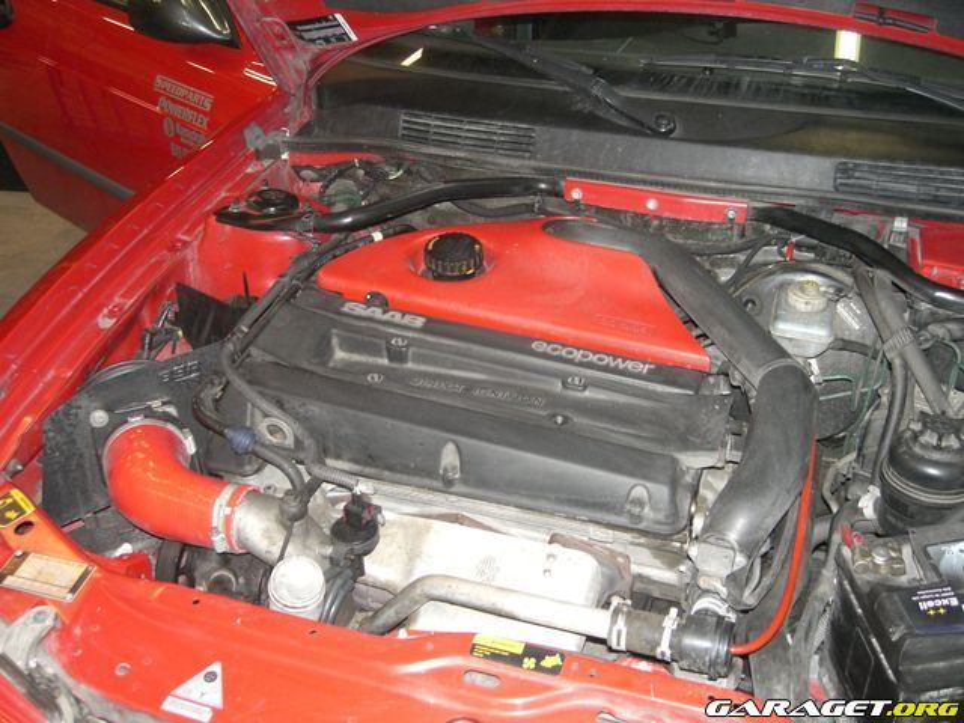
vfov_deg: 37.7
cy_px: 362
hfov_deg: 49.0
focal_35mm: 38
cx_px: 482
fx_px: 1058
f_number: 2.8
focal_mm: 7.9
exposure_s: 1/60
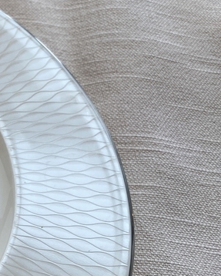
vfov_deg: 22.2
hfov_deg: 14.5
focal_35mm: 85
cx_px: -239
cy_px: 217
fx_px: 694
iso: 32
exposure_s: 1/332
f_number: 1.8
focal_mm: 4.25
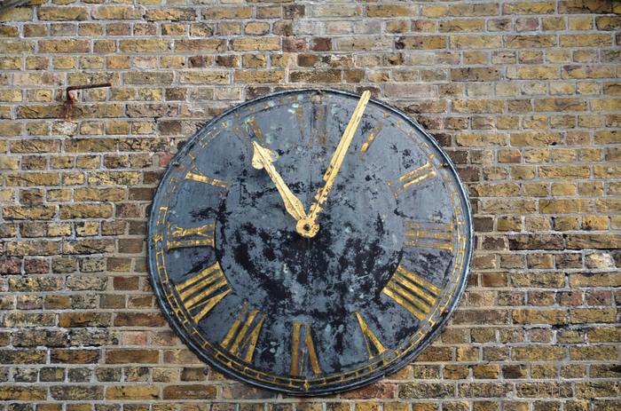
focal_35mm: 135
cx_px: 310
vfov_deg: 10.1
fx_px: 2323
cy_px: 206
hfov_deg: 15.2
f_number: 5.3
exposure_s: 1/200
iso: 100
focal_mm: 90
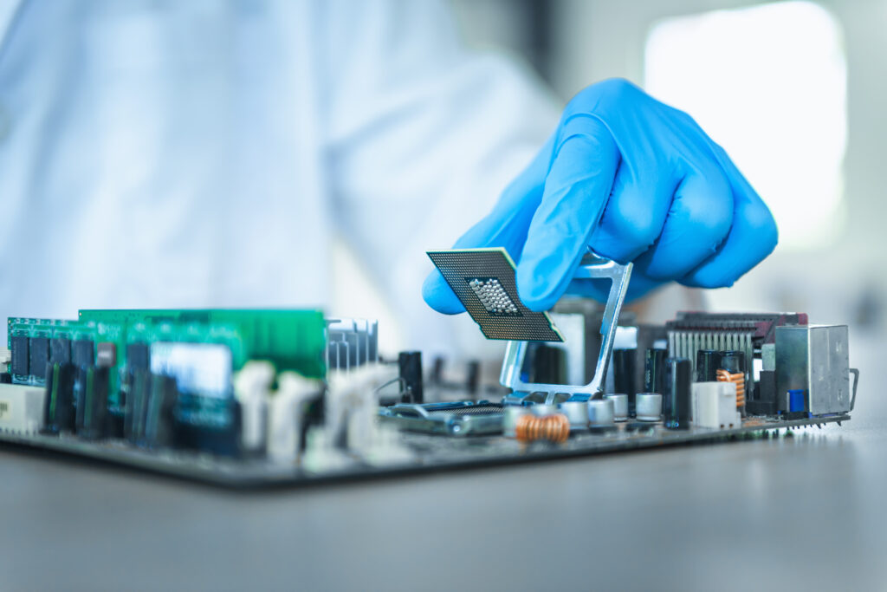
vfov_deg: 19.5
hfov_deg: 28.8
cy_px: 296
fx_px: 1725
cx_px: 444
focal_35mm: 70
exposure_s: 1/60
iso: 200
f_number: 3.2
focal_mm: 70
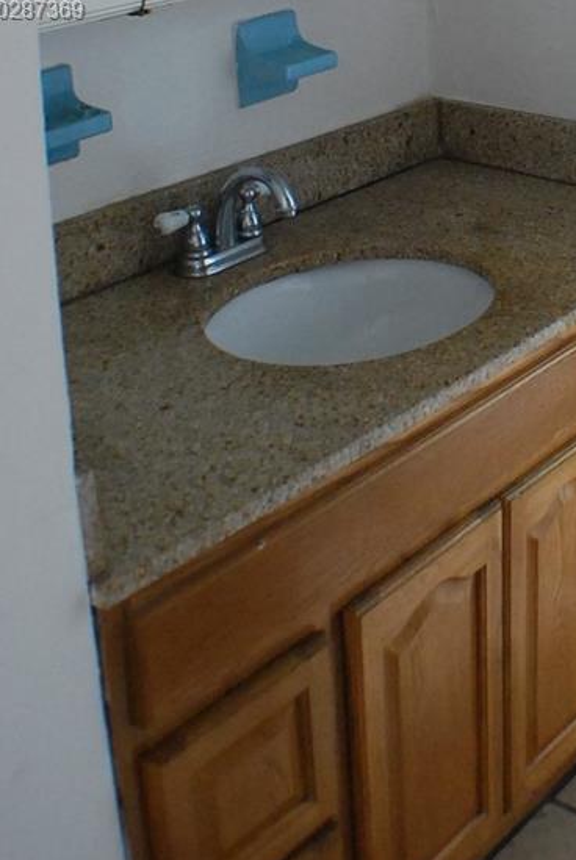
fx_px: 1724
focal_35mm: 72
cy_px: 13
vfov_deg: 26.6
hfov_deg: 18.4
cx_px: 591
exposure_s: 1/30
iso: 1400
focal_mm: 22
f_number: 4
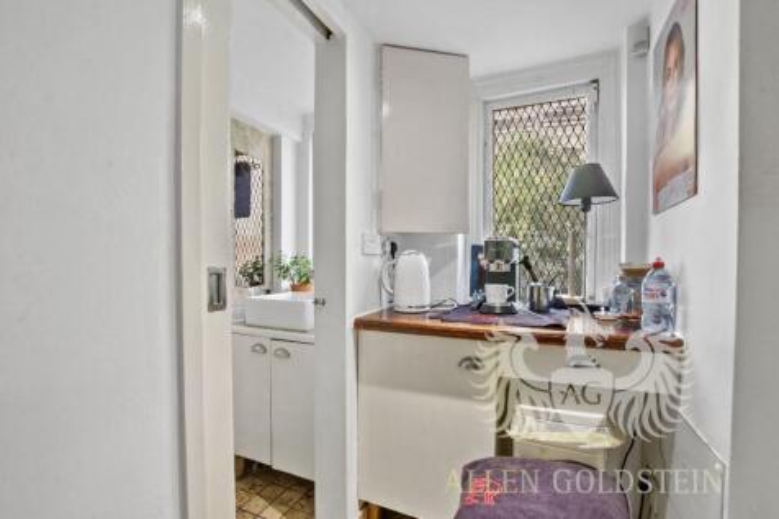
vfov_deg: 77.3
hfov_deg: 100.4
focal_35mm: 15
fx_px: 324
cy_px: 260
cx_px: 390
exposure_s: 1/2.5
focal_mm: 10
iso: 250
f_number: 8
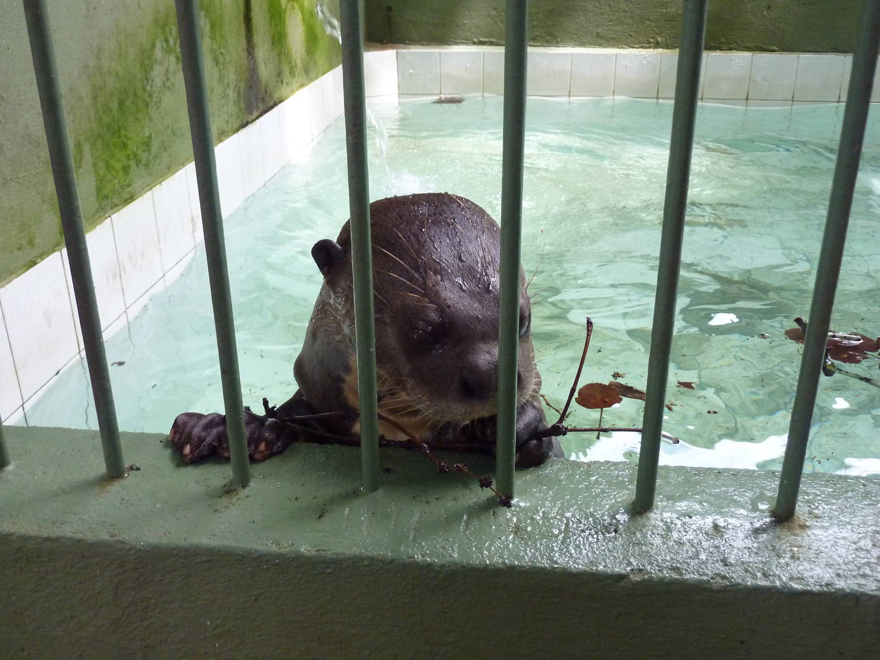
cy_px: 330
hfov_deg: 52.6
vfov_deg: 40.7
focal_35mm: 35
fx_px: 890
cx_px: 440
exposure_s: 1/160
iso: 320
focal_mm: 5.7
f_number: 3.5
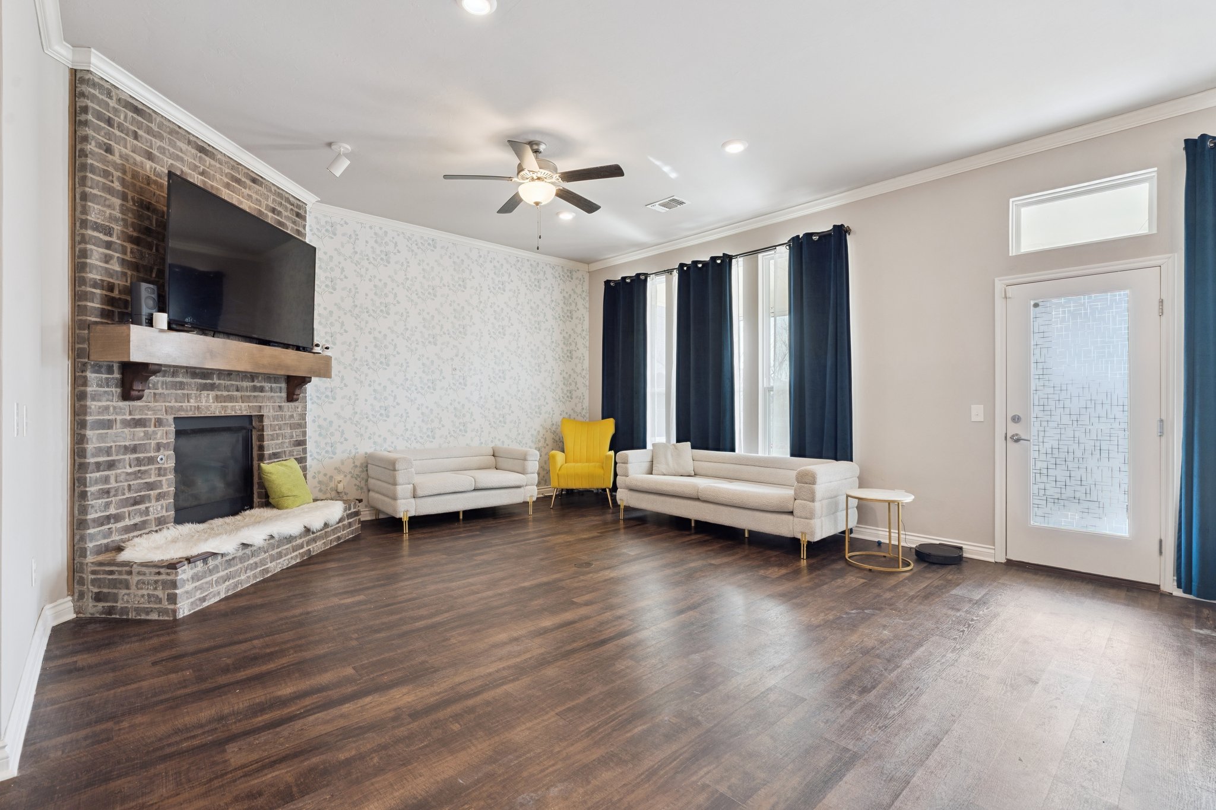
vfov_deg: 73.7
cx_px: 608
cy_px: 405
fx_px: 540
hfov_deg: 96.7
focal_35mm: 16
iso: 200
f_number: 8
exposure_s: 1/80
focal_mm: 16
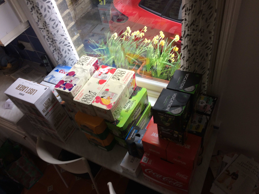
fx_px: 217
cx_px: 130
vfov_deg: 48.2
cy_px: 97
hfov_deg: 61.7
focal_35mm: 29
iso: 50
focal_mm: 4.15
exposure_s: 1/100
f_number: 2.2
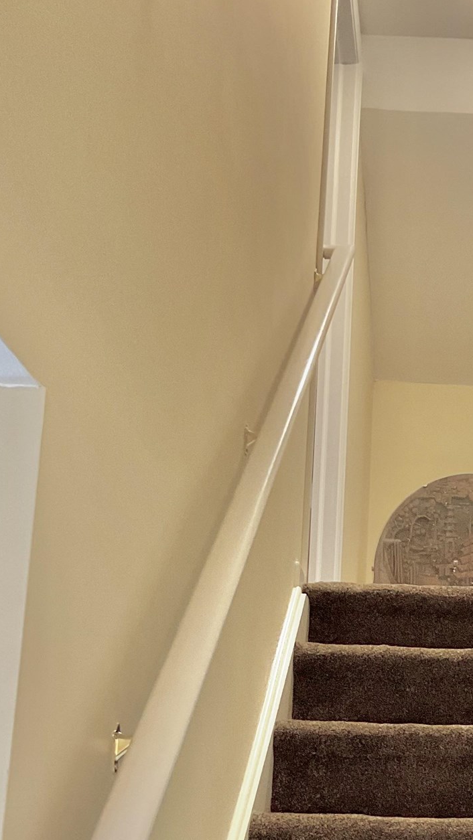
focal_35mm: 58
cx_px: 512
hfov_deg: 19.9
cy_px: 659
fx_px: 1293
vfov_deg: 35.0
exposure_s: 1/60
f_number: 1.8
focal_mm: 3
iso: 200
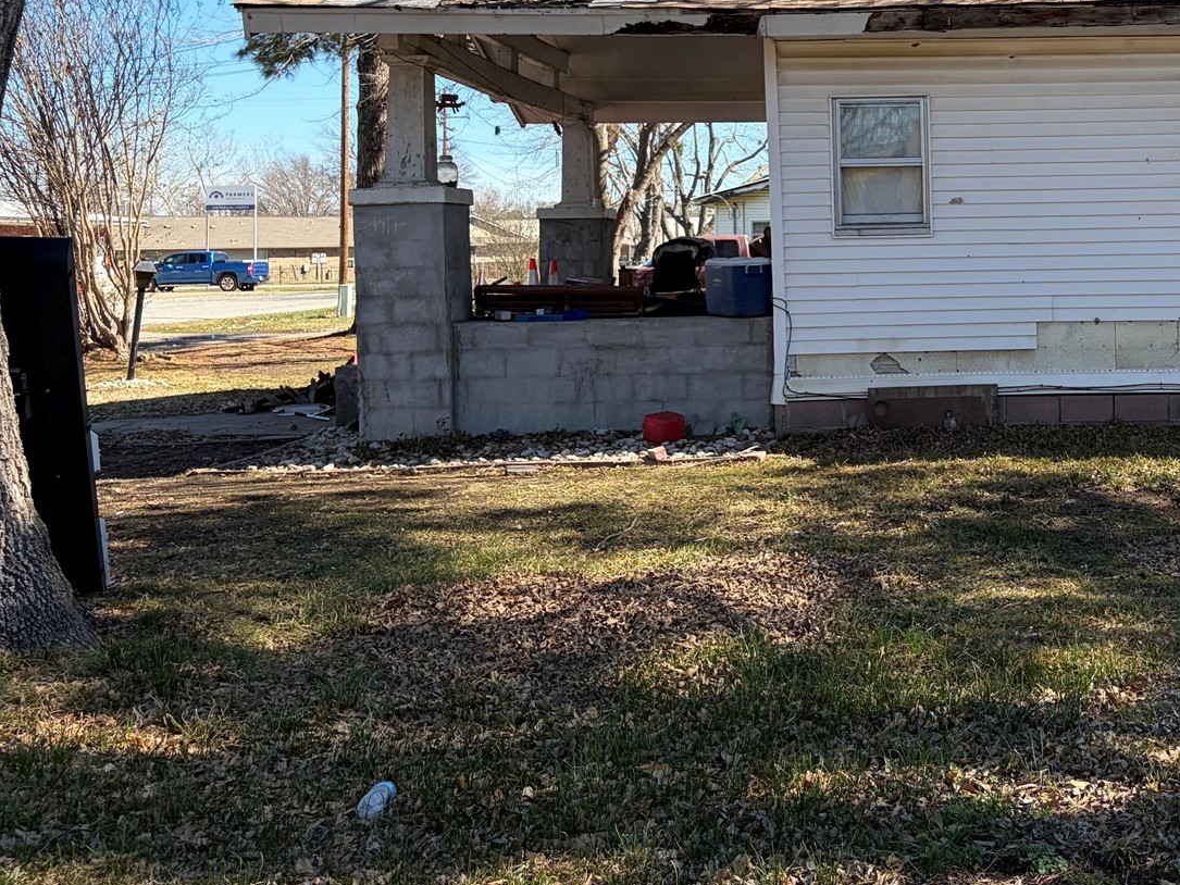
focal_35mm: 46
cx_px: 973
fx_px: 1568
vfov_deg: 31.0
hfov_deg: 39.3
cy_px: 222
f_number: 1.6
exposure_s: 1/1420
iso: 50
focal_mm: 5.96
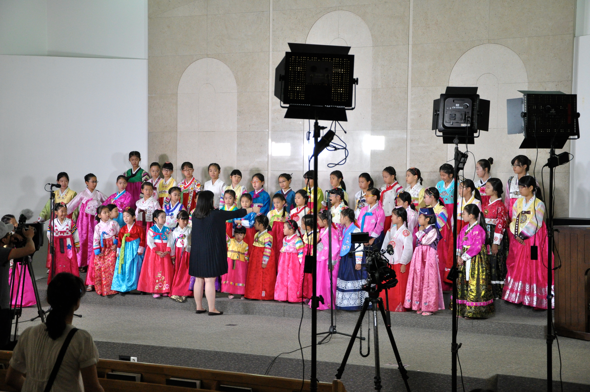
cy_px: 196
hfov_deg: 28.1
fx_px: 1179
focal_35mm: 72
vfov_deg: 18.9
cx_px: 295
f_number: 4.8
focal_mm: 48
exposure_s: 1/80
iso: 1100
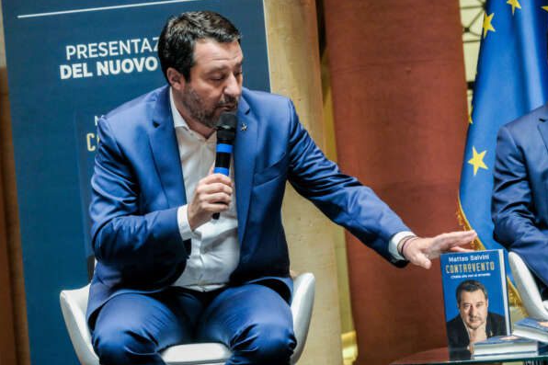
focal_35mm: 151
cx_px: 275
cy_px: 182
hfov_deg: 13.6
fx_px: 2298
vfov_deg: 9.1
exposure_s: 1/200
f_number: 6.4
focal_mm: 100
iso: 8000
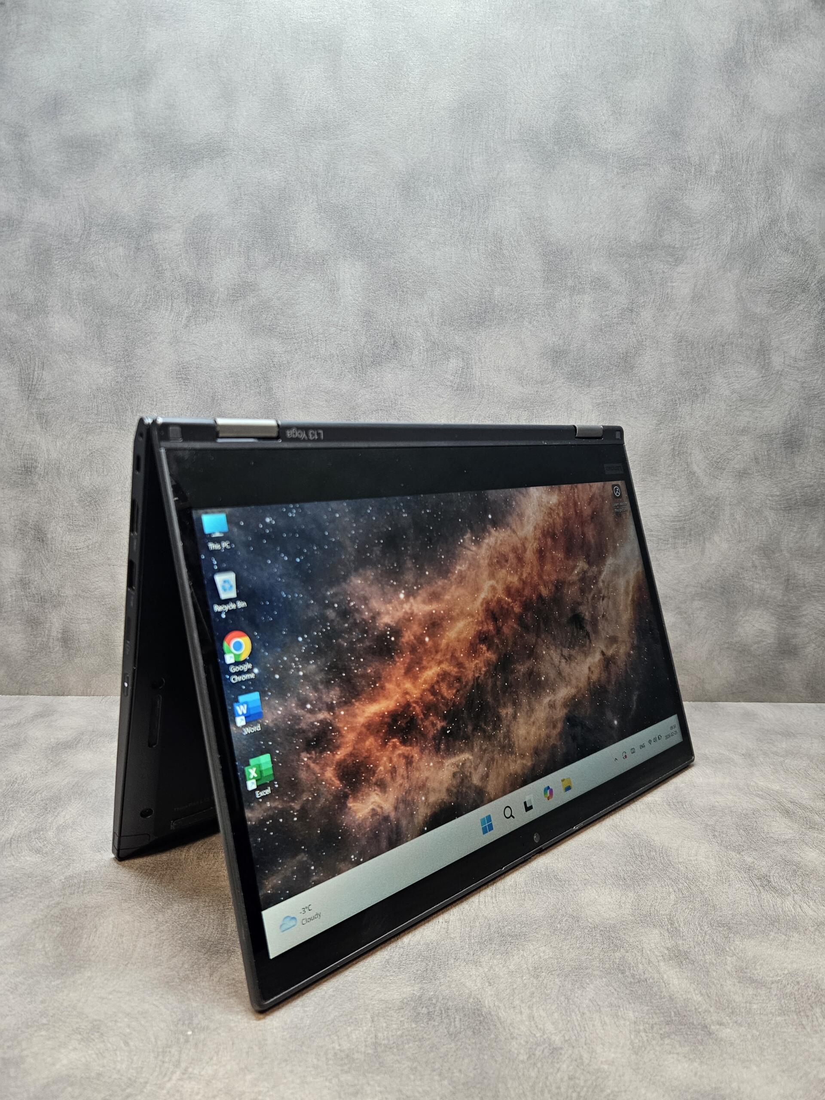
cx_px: 412
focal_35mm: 23
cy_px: 550
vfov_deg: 73.9
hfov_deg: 58.9
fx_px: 731
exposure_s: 1/100
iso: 250
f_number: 1.8
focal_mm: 5.4
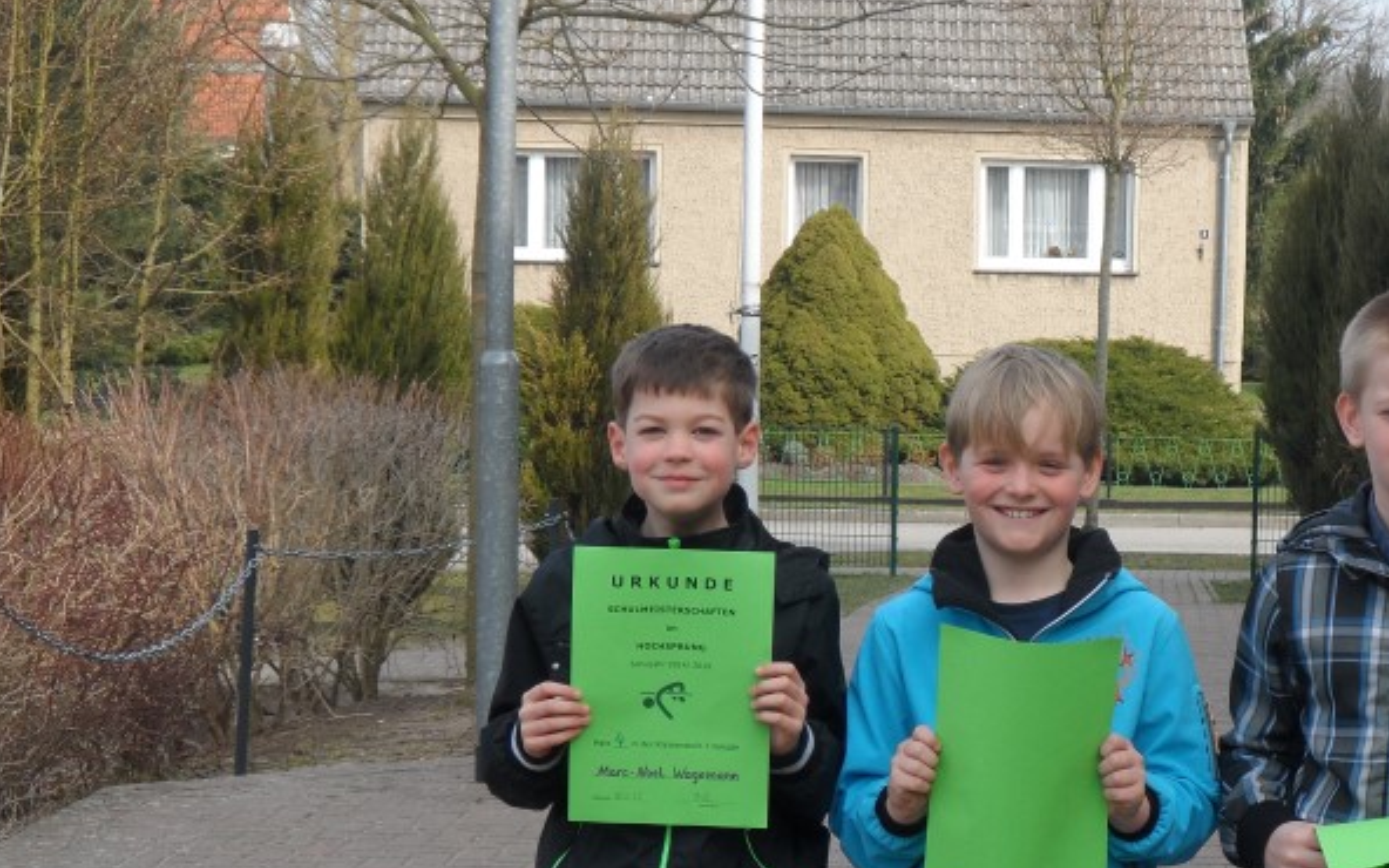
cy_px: 481
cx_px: 1152
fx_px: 3748
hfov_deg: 20.7
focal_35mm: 99
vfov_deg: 13.2
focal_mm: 9.8
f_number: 4.1
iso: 80
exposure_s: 1/250
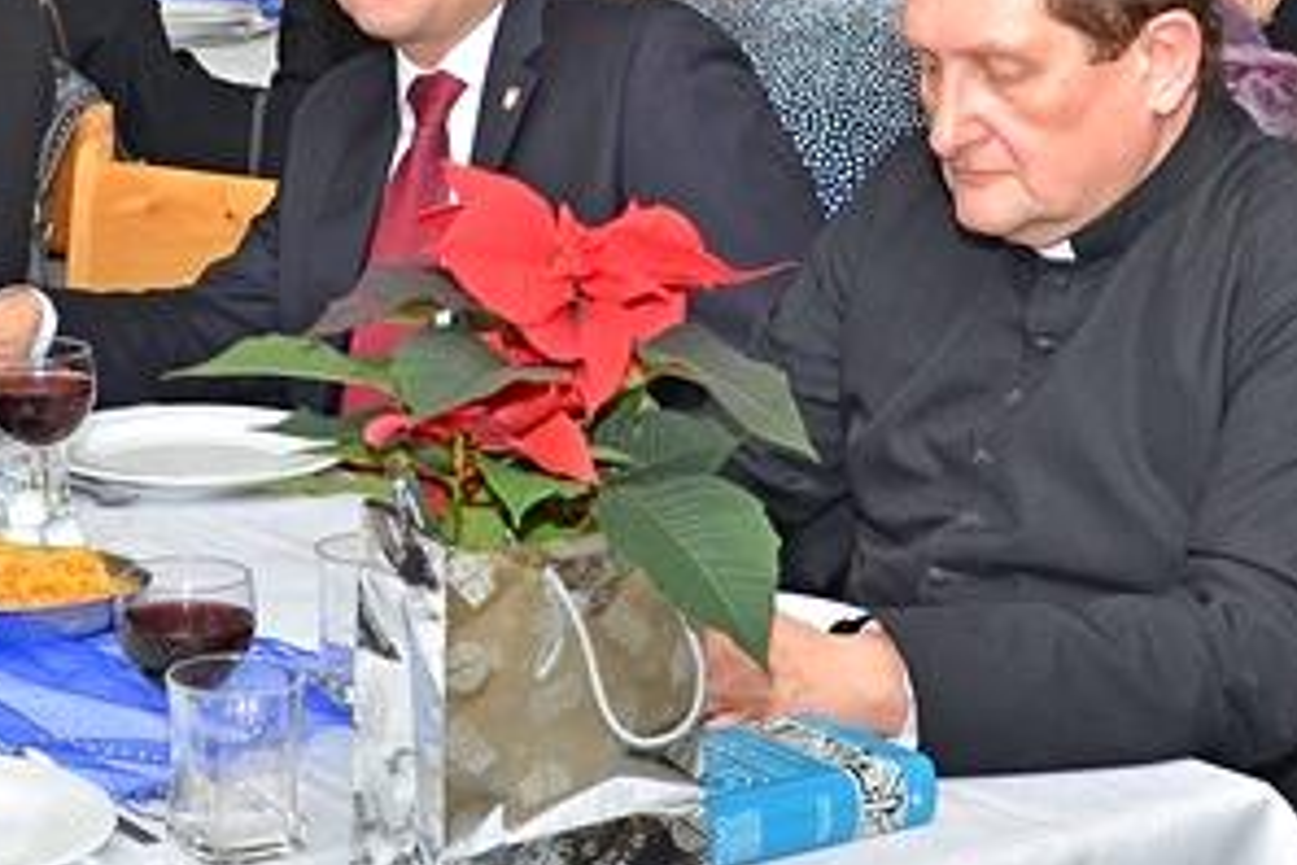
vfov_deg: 12.0
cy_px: 13
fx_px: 4071
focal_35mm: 113
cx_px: 419
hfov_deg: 18.0
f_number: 4
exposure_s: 1/125
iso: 800
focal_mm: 28
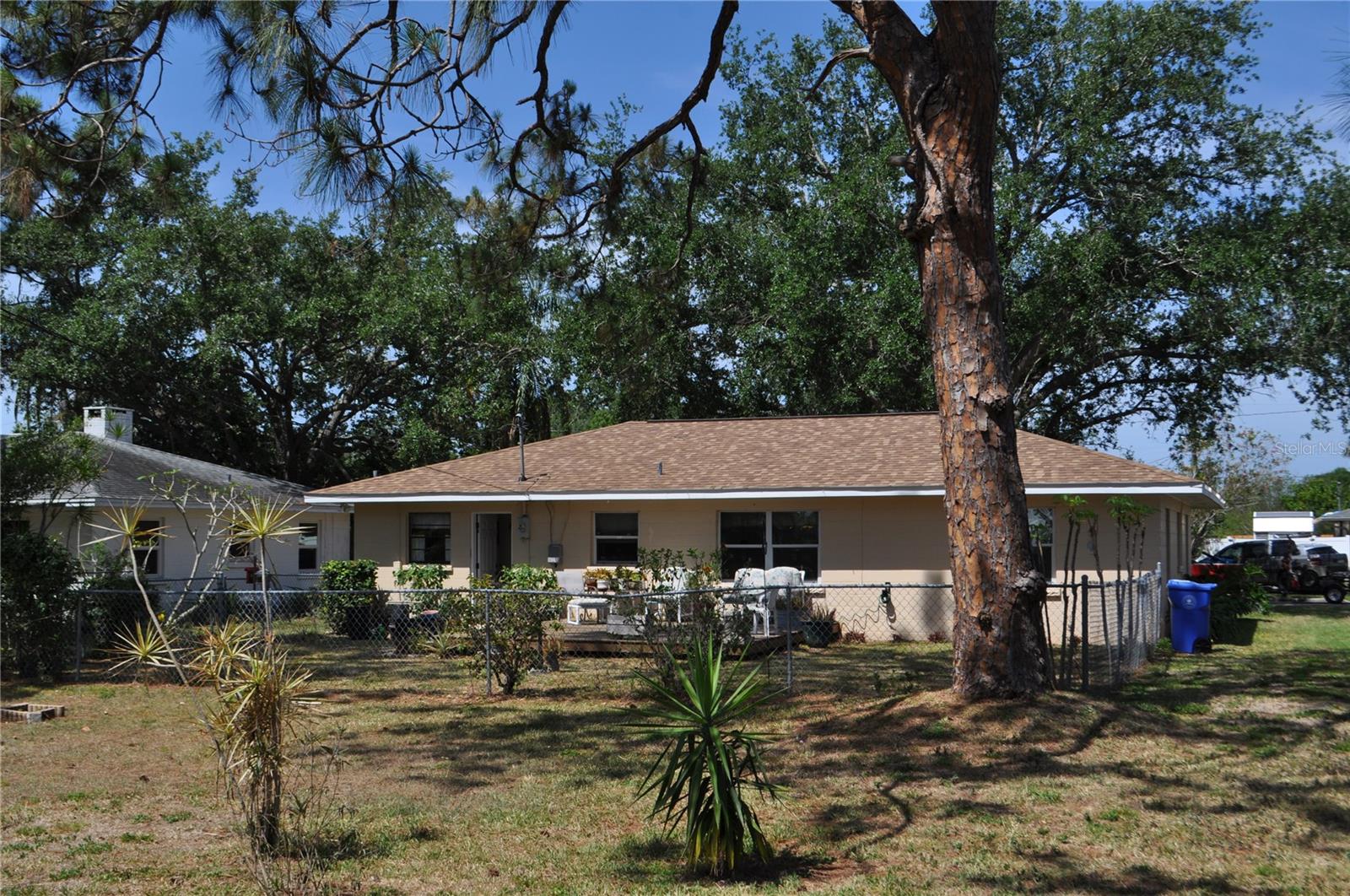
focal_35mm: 39
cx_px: 675
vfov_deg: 34.1
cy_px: 448
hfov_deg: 49.6
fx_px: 1460
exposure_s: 1/400
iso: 200
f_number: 10
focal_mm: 26
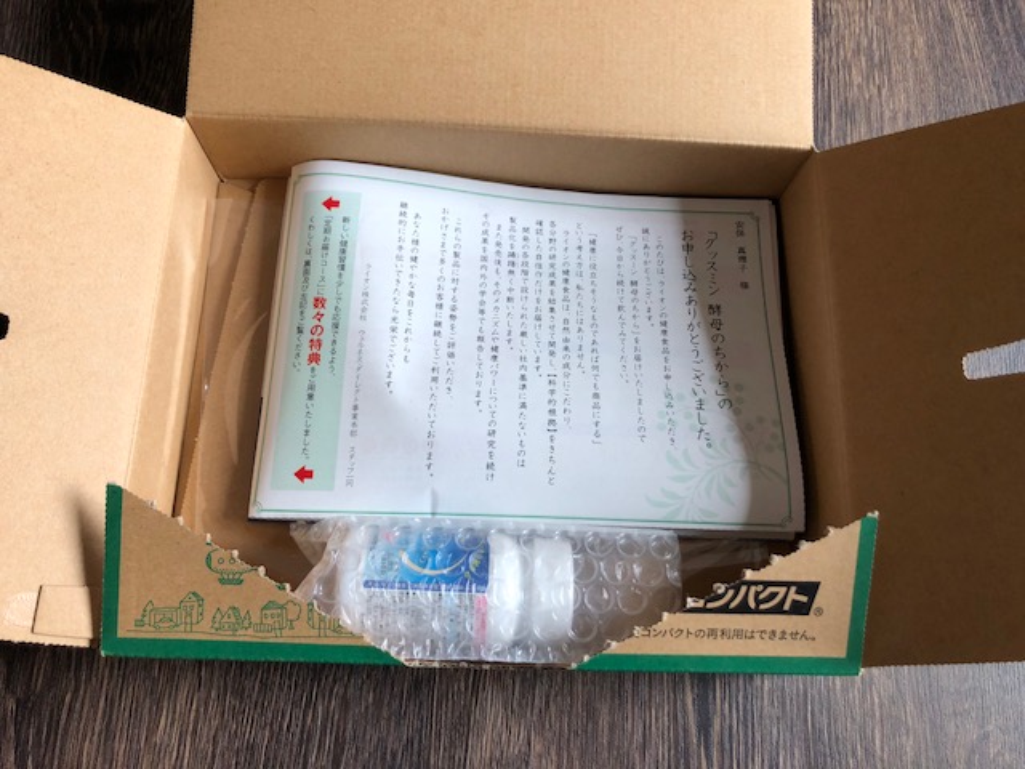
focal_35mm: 28
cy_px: 384
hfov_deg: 63.4
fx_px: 829
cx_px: 512
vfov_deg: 49.7
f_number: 1.8
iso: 50
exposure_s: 1/120
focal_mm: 3.99
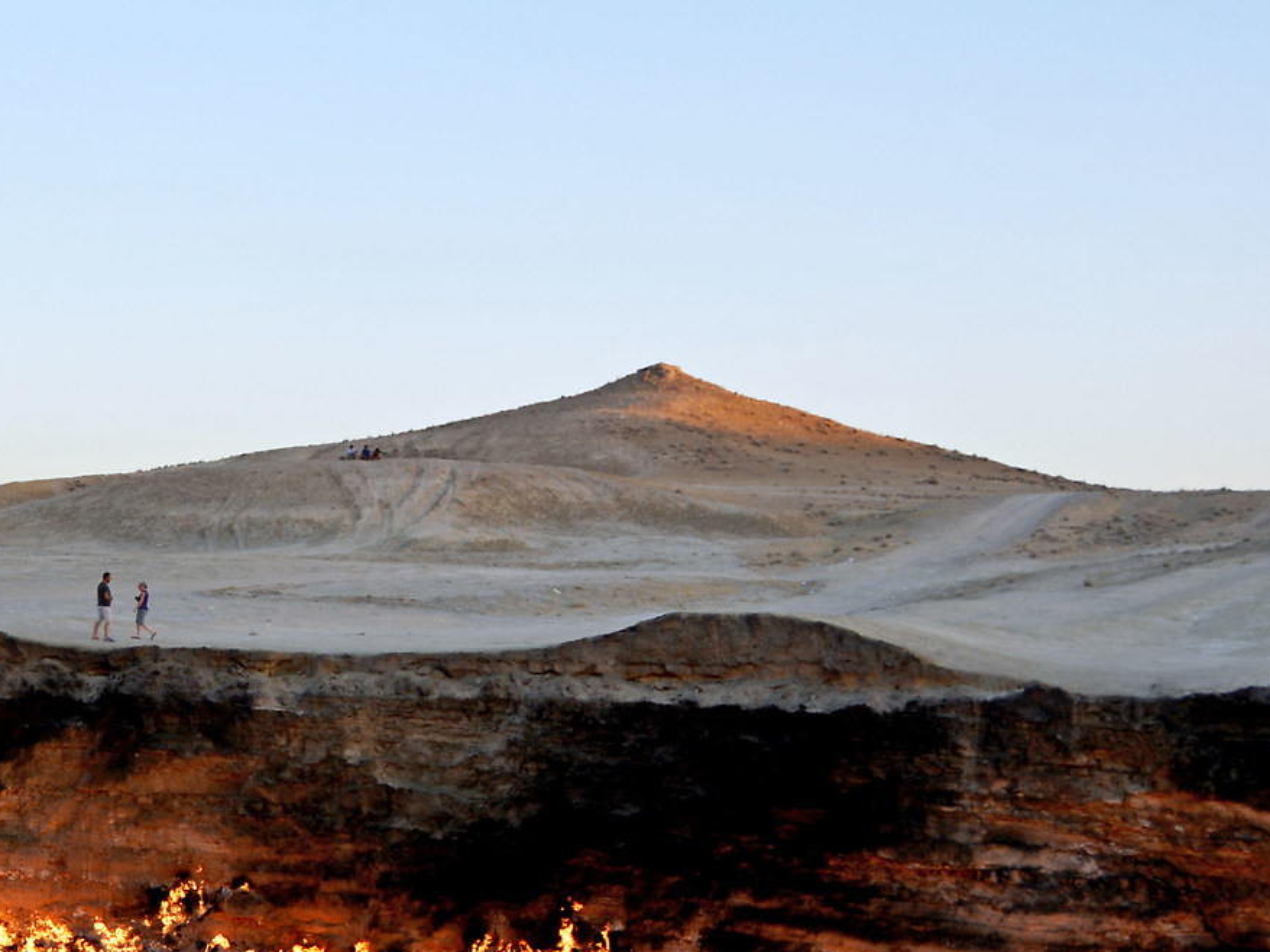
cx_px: 75
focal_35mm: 71
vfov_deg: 20.6
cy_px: 648
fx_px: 2604
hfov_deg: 26.3
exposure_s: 1/320
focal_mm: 18
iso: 100
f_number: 3.5
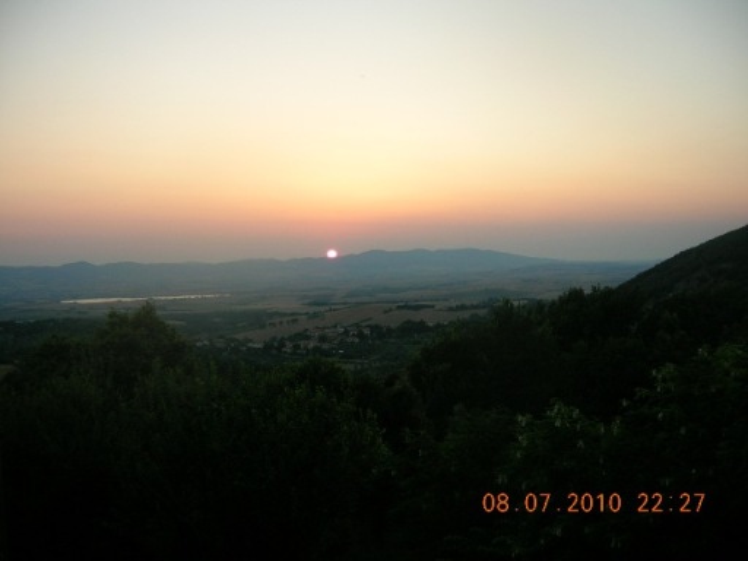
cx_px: 374
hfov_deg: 54.0
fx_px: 735
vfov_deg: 41.8
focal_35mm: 34
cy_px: 280
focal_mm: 5.7
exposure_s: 1/84.4
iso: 50
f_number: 2.9
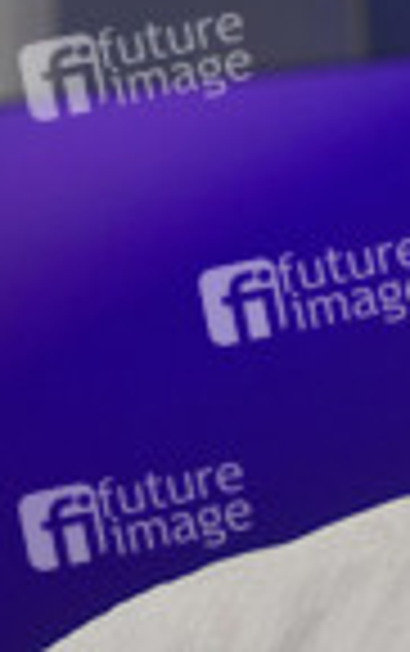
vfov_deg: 10.7
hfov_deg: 6.6
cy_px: 180
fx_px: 3494
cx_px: 647
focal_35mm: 196
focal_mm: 62
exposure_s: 1/250
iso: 1600
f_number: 5.6
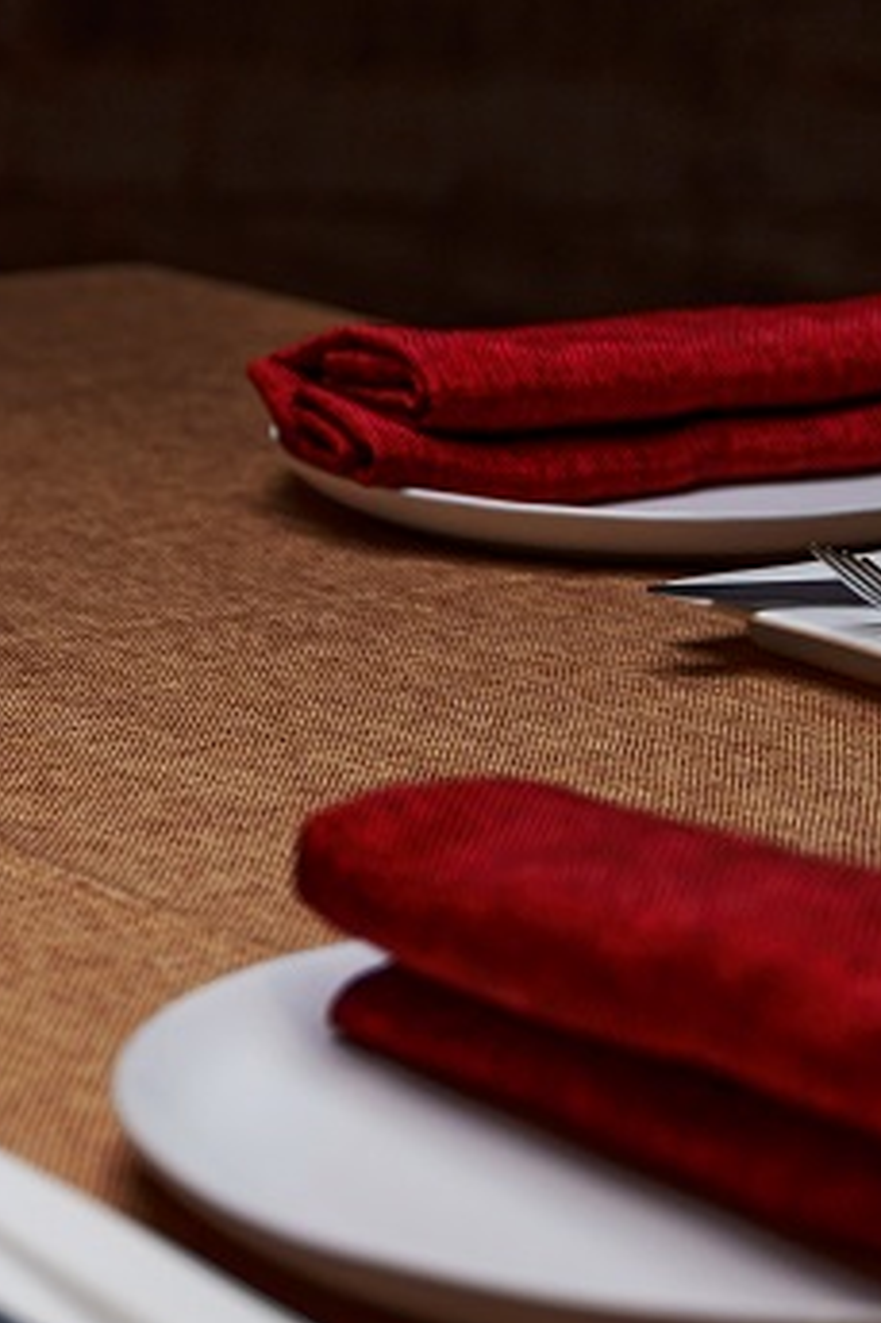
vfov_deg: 15.5
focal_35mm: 131
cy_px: 204
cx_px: -585
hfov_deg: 10.0
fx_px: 4829
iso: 200
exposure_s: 1/320
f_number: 2.8
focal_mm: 37.7
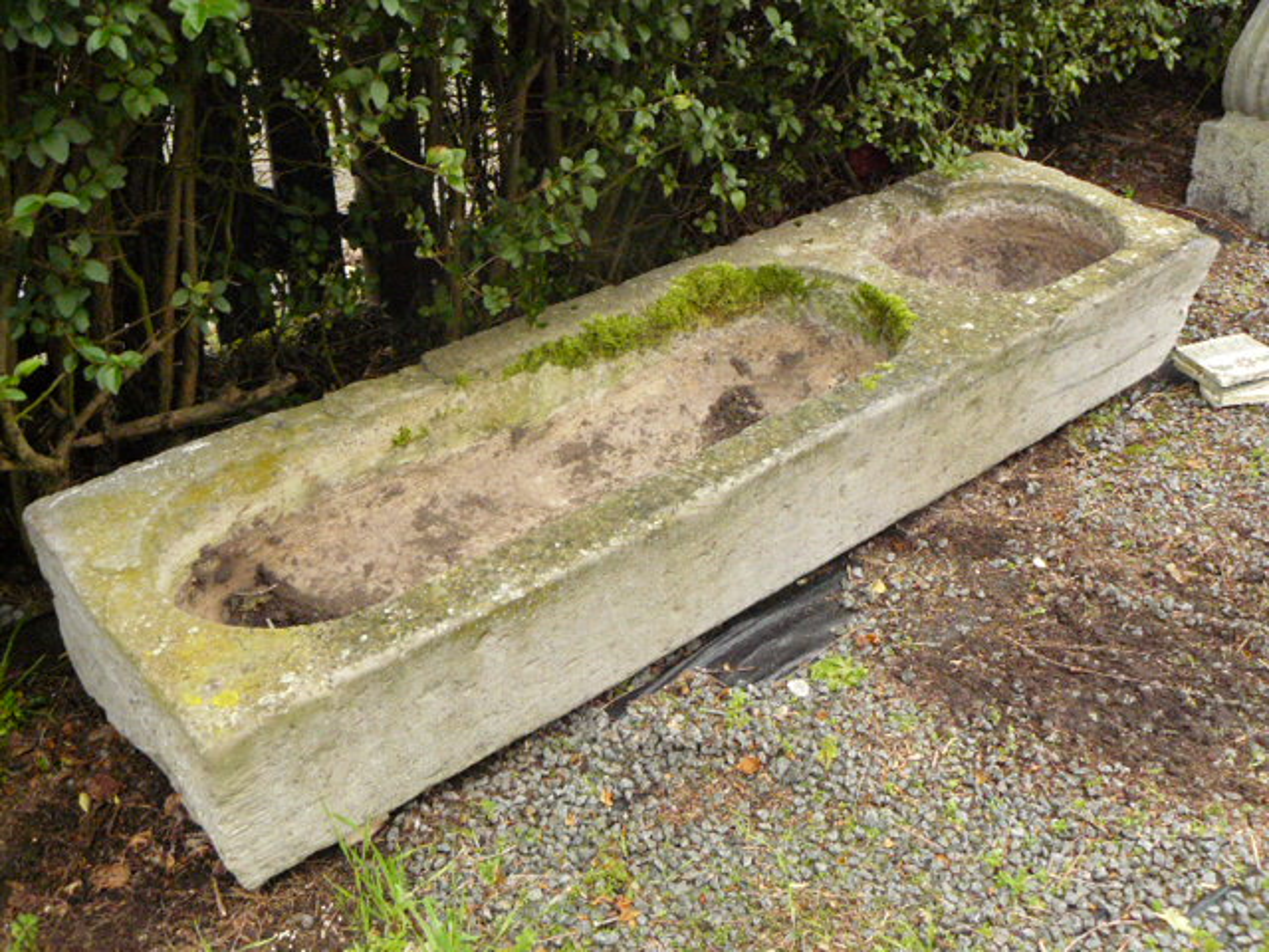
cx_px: 634
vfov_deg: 39.7
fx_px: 1320
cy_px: 476
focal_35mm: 36
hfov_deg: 51.4
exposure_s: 1/100
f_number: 3.6
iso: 400
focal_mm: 6
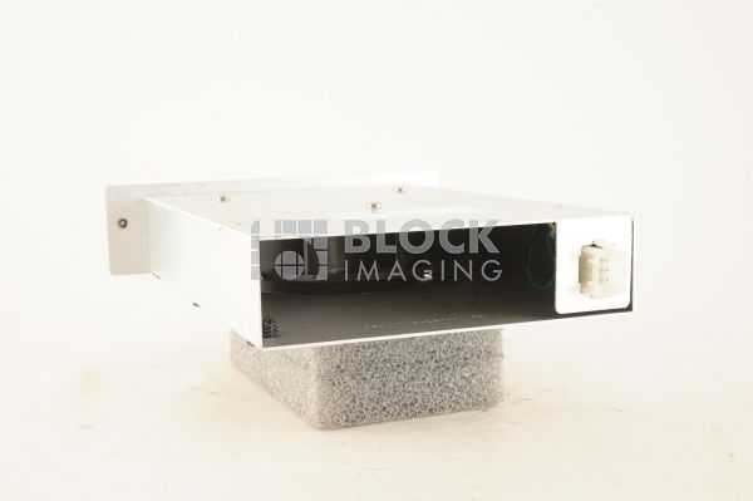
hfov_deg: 39.6
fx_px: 1045
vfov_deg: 26.9
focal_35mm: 50
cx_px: 376
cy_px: 250
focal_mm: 50
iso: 1600
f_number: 13
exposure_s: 1/160
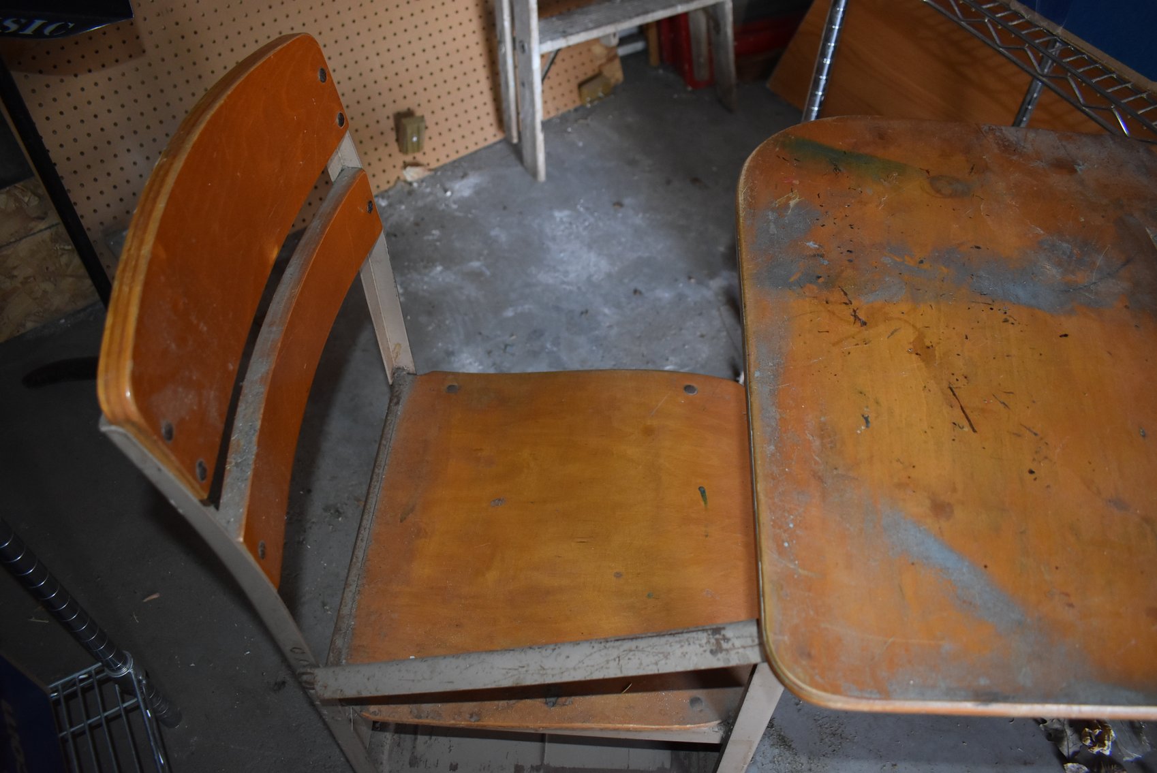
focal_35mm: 27
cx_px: 578
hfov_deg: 67.3
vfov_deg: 48.0
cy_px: 386
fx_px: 868
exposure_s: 1/100
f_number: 3.5
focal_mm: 18
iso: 1100
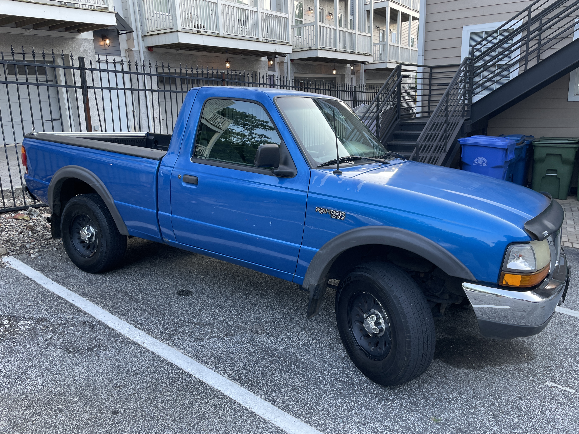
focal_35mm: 26
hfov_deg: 67.3
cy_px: 217
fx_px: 435
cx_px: 290
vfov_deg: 53.1
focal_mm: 4.2
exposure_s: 1/121
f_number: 1.6
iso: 50
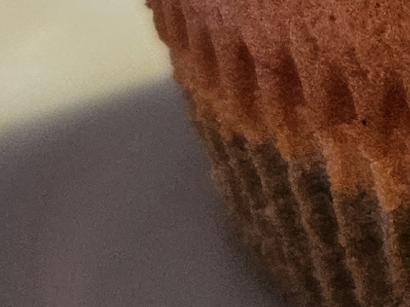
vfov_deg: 9.3
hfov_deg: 12.0
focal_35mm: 157
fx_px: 1859
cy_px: -63
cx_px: 632
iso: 500
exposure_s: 1/50
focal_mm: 5.4
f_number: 1.8
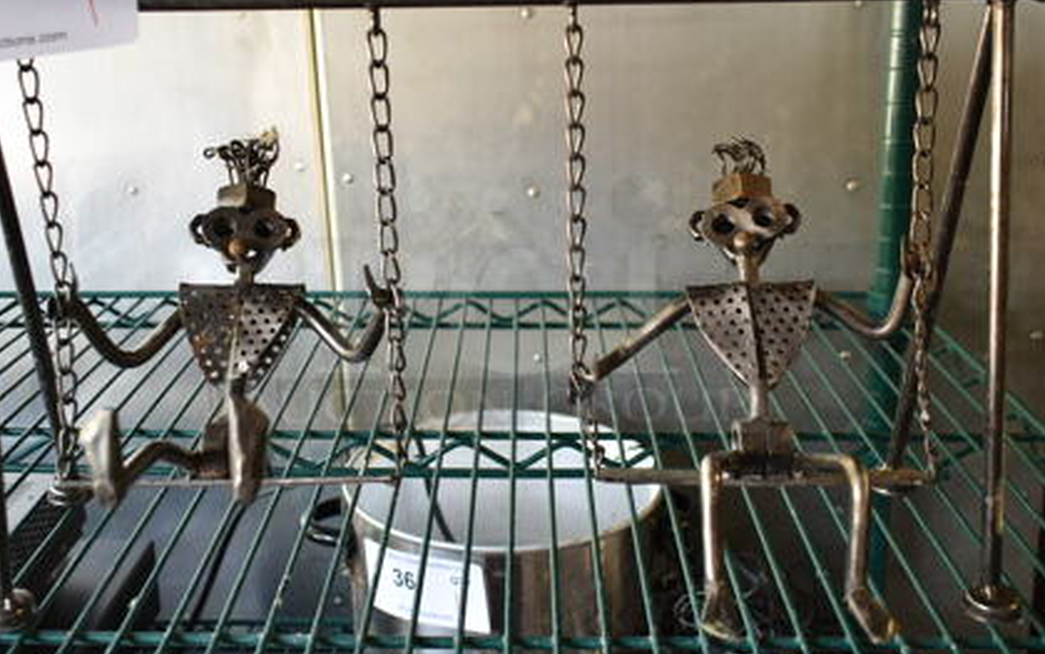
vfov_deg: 32.0
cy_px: 301
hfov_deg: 49.2
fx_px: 1140
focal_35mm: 40
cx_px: 495
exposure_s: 1/30
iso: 360
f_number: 3.5
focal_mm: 18
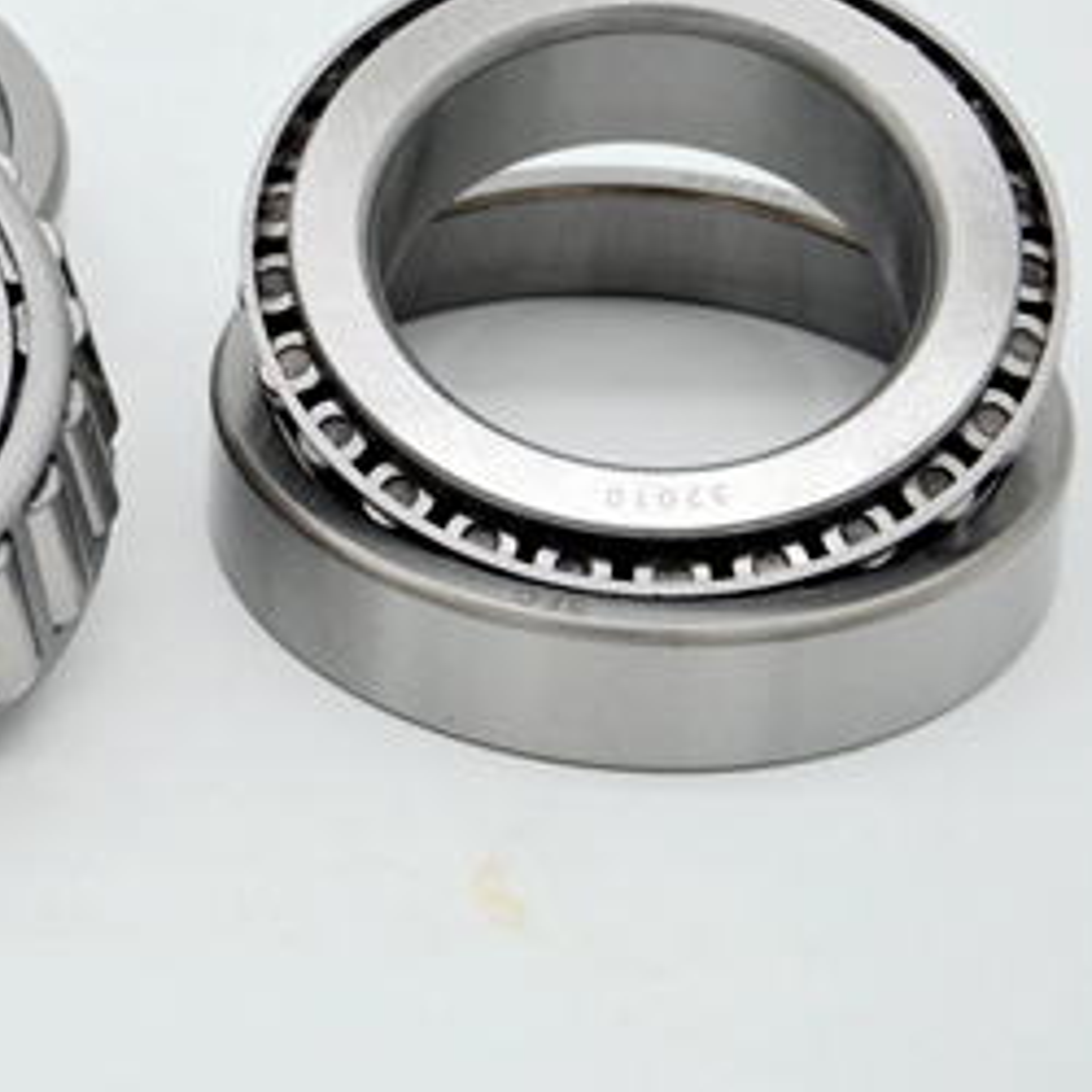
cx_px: 17
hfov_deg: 11.8
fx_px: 5246
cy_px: 290
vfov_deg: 11.9
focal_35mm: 147
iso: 100
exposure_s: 1/160
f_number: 6.3
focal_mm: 48
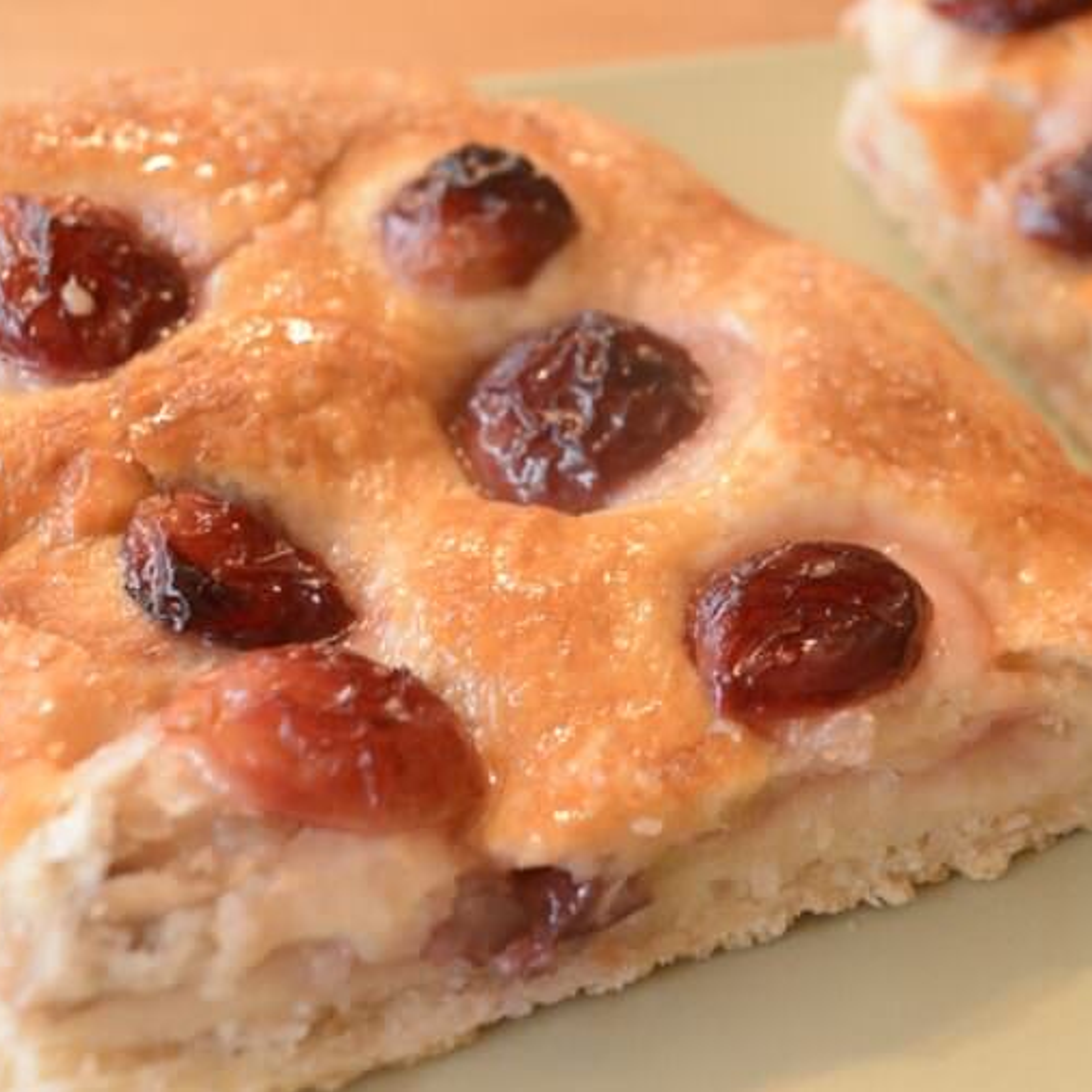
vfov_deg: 27.7
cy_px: 549
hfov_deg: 27.7
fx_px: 2213
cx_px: 627
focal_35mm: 62
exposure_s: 1/13
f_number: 4.8
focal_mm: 32
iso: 1600
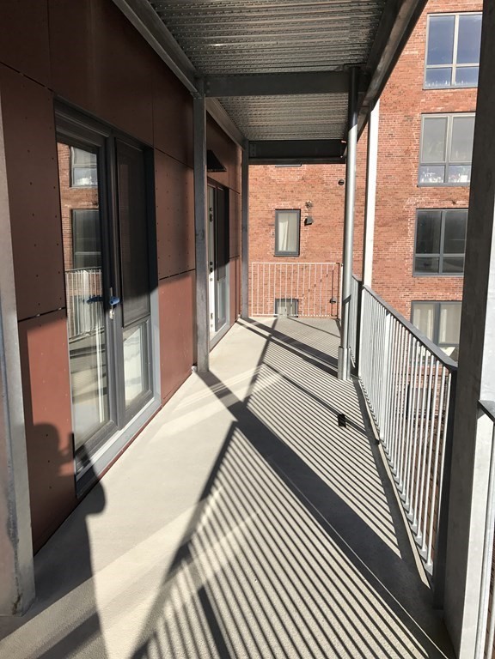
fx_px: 534
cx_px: 248
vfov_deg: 63.4
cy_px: 330
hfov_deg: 49.7
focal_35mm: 28
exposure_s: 1/2083
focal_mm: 3.99
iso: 20
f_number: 1.8
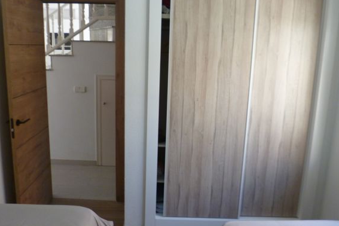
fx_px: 292
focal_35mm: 31
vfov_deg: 42.3
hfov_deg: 60.3
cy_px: 104
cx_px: 170
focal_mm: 4.3
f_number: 2.5
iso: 200
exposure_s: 1/60
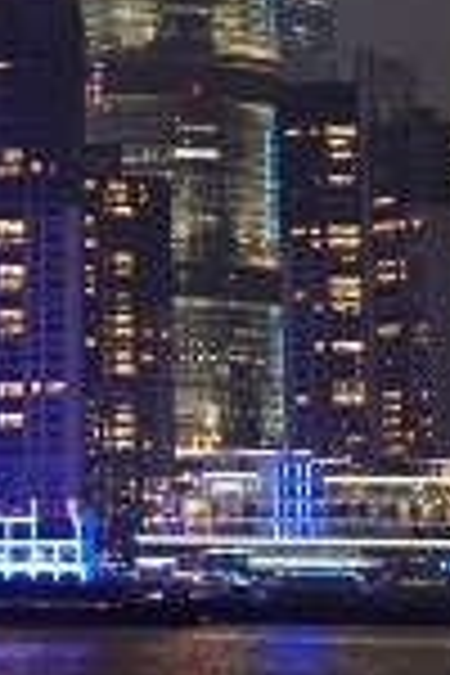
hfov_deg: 9.7
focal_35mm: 140
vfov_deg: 14.1
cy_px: -176
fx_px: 2631
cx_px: 38
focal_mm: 35
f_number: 4.5
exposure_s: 1/40
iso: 3200
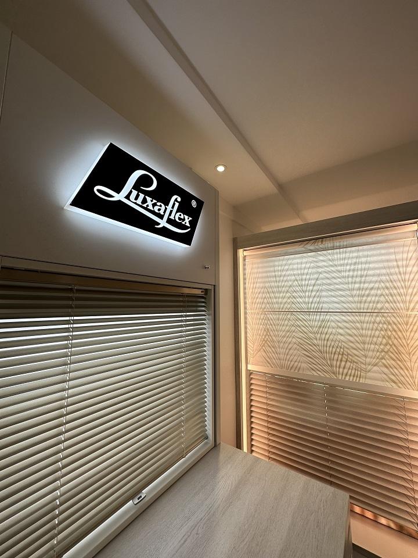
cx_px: 209
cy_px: 279
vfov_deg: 102.1
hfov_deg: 85.7
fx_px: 225
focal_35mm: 14
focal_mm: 2.22
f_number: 2.2
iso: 40
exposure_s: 1/204
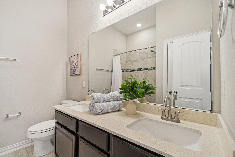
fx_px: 98
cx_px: 118
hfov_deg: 100.4
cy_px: 78
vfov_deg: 77.3
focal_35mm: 15
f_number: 8
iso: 400
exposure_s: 1/6
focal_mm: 10
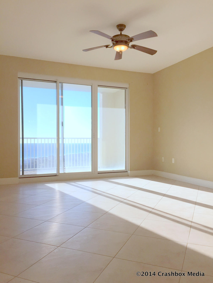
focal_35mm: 29
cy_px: 142
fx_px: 238
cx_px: 106
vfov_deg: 61.7
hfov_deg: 48.2
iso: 40
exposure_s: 1/824
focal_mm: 4.15
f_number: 2.2
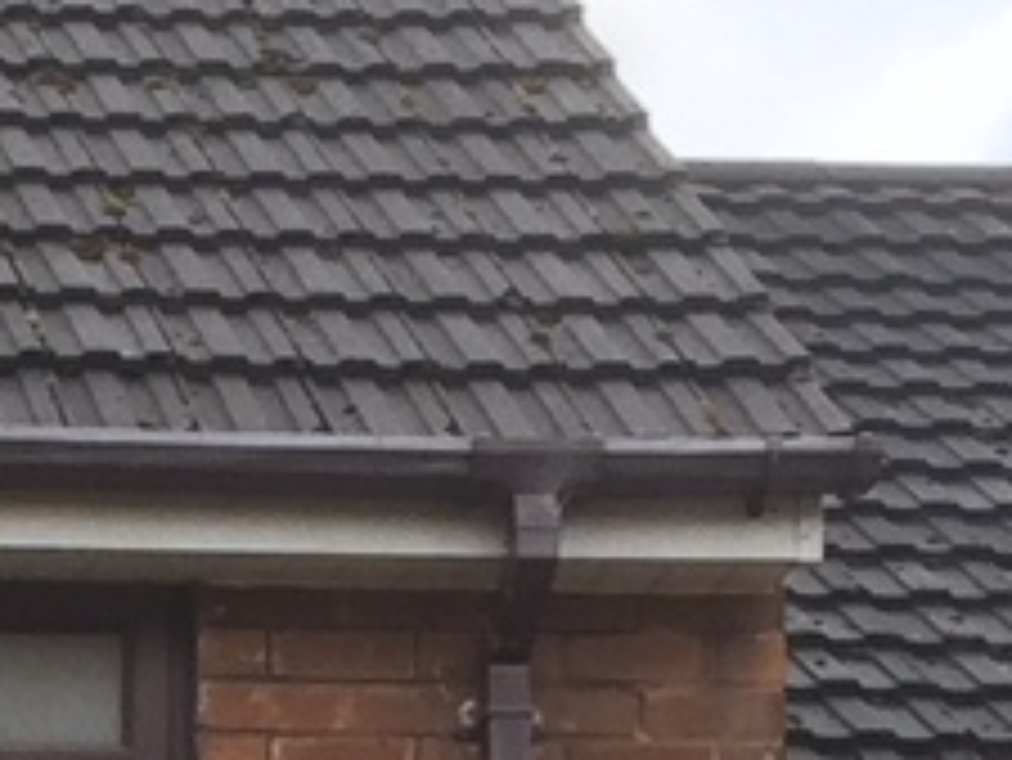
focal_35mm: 210
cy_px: 1965
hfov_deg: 9.0
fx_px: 6143
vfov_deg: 6.6
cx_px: -787
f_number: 2.2
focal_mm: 4.15
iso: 32
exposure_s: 1/141
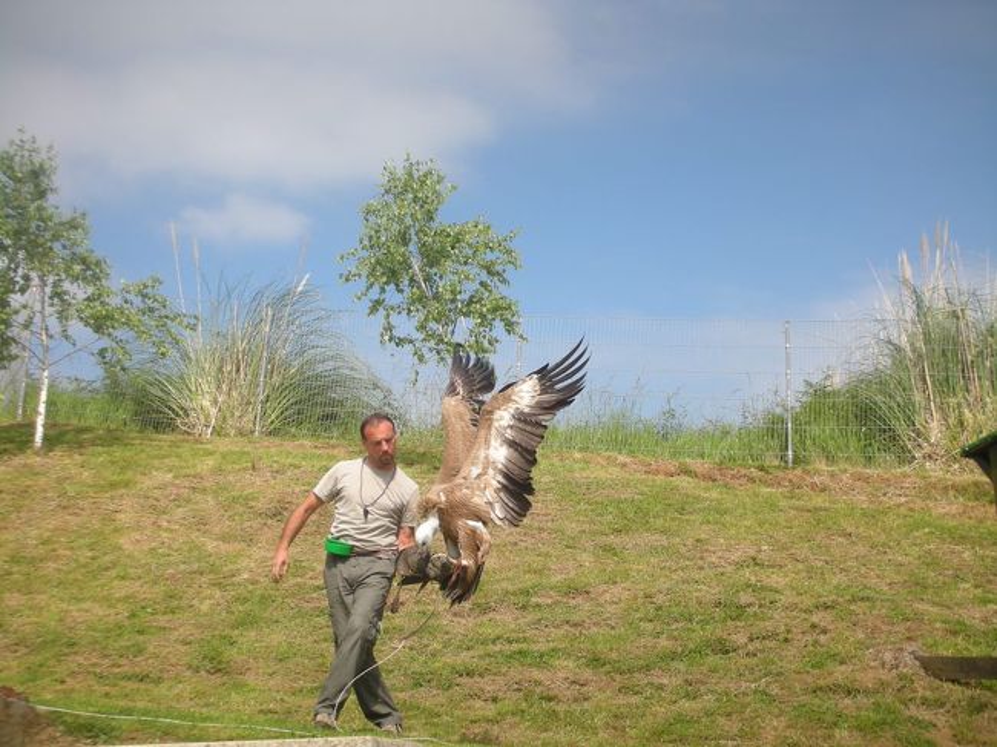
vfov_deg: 24.0
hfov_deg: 31.7
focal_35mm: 61
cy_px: 374
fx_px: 1756
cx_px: 498
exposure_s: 1/500
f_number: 3.7
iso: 50
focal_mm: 10.1
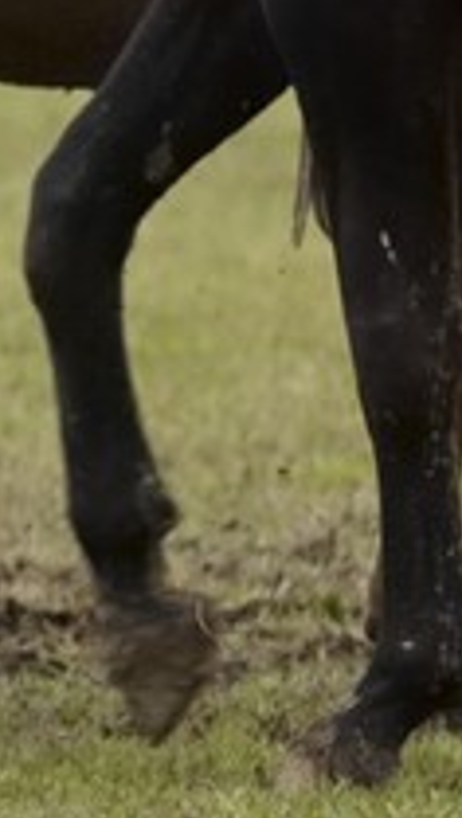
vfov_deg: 1.3
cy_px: -802
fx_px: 34791
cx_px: -1821
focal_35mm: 1602
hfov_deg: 0.8
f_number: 6.3
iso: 800
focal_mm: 200
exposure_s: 1/400
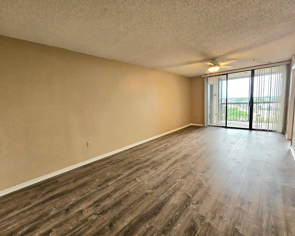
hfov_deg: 100.6
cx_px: 155
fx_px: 122
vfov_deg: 88.0
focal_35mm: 14
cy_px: 115
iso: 160
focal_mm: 2.2
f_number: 2.2
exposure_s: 1/60.2
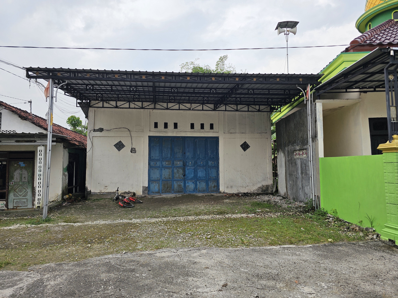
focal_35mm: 23
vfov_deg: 58.9
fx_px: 264
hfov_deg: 73.9
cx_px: 199
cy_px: 149
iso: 10
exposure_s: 1/172
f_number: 1.7
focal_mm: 6.3
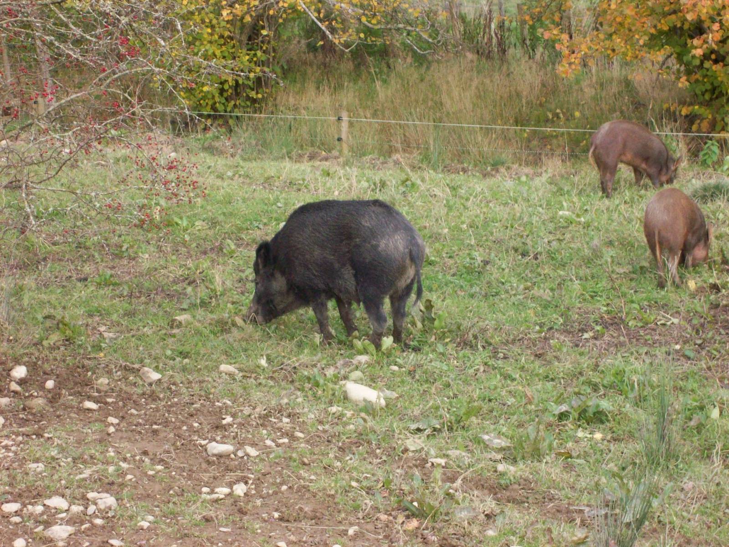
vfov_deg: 13.7
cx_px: 364
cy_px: 274
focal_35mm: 108
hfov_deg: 18.2
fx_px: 2274
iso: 200
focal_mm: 18
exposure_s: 1/128
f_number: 4.8
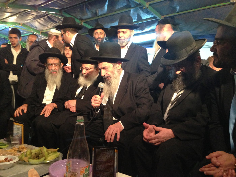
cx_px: 118
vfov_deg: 42.9
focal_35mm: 33
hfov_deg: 55.4
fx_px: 225
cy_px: 88
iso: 400
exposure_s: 1/15
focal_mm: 4.13
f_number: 2.4
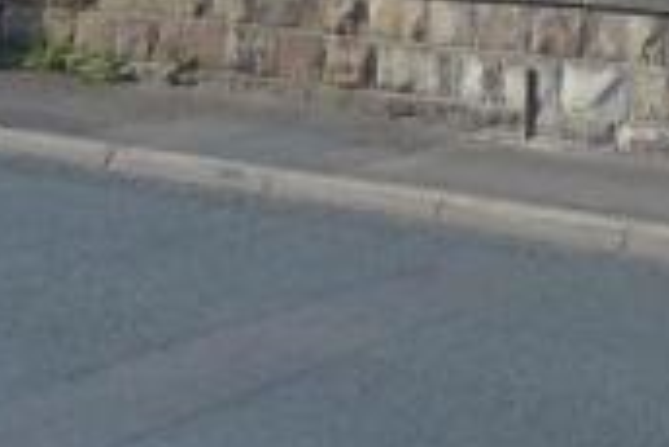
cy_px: -367
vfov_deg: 13.8
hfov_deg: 19.8
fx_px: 1637
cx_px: 1021
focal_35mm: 88
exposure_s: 1/500
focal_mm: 4.5
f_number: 3.5
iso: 100
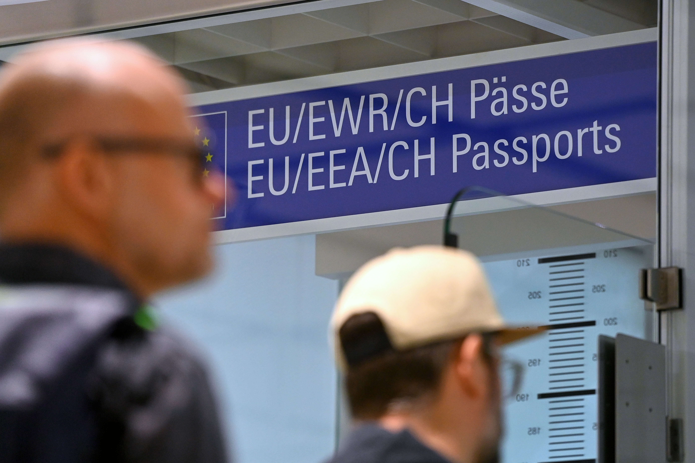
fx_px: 3764
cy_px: 232
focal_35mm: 195
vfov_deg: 7.0
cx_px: 348
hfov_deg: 10.5
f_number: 3.2
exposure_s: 1/250
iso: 2800
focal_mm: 195
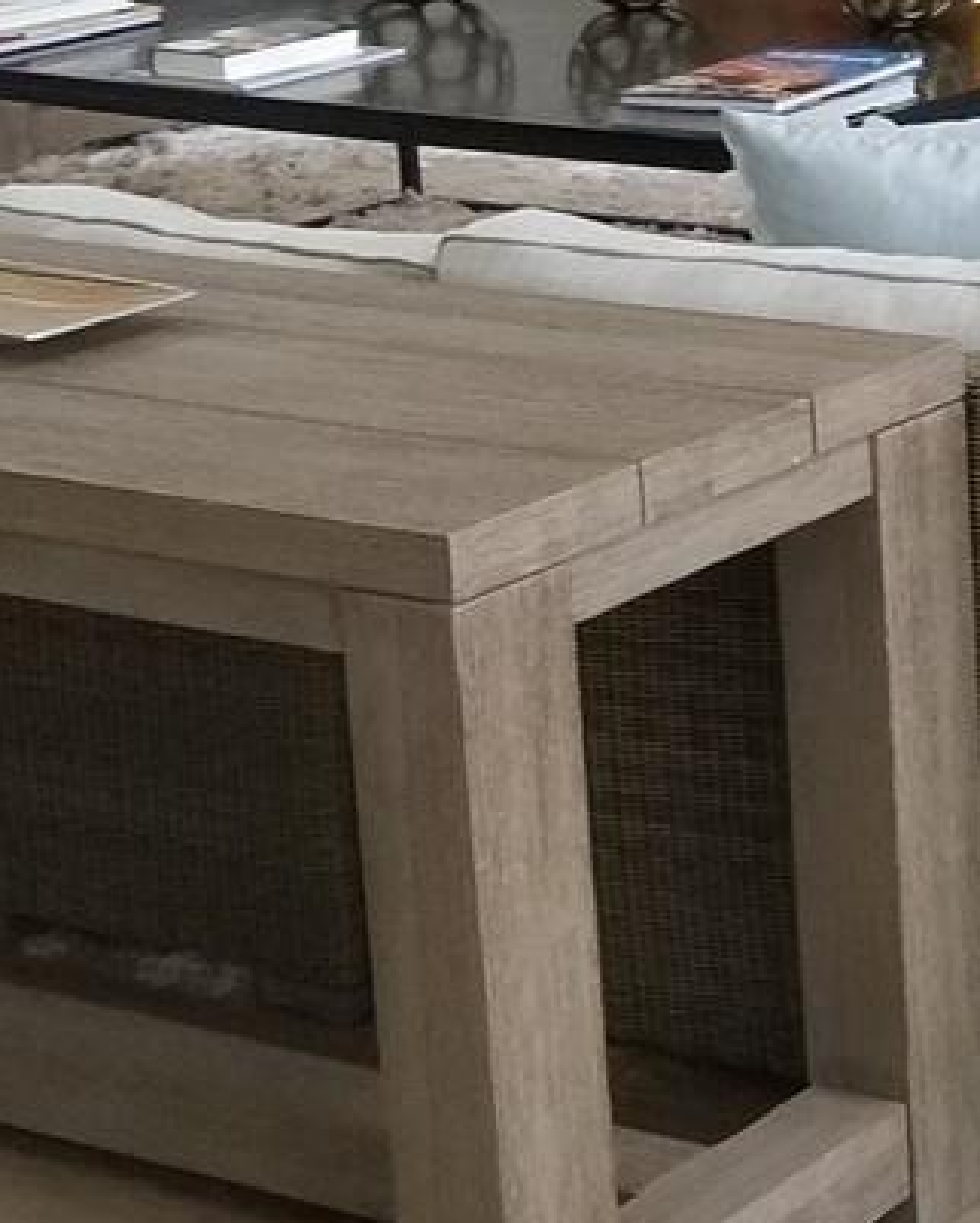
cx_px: 1838
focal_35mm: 101
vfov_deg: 18.3
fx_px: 3659
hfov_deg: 13.5
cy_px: -88
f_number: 1.7
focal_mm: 4.2
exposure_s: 1/60
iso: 125
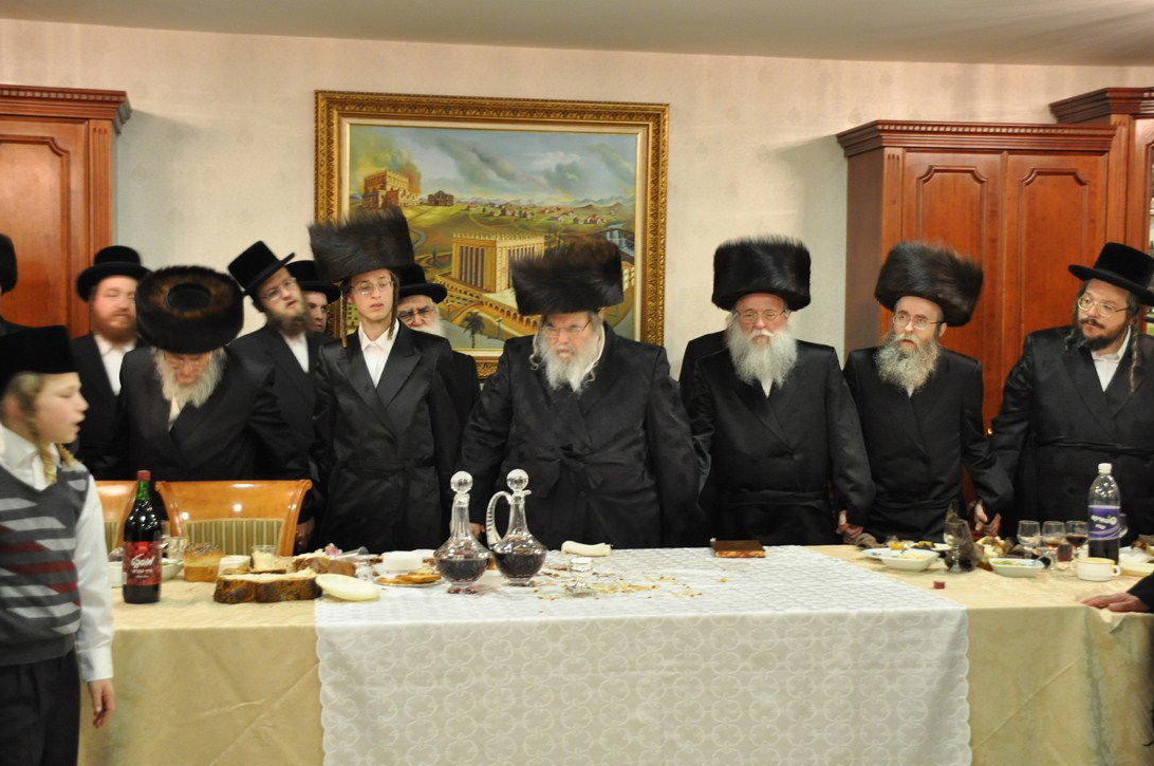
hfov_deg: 36.9
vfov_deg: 25.0
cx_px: 544
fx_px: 1729
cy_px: 389
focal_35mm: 54
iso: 1000
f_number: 4.5
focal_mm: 34
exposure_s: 1/40
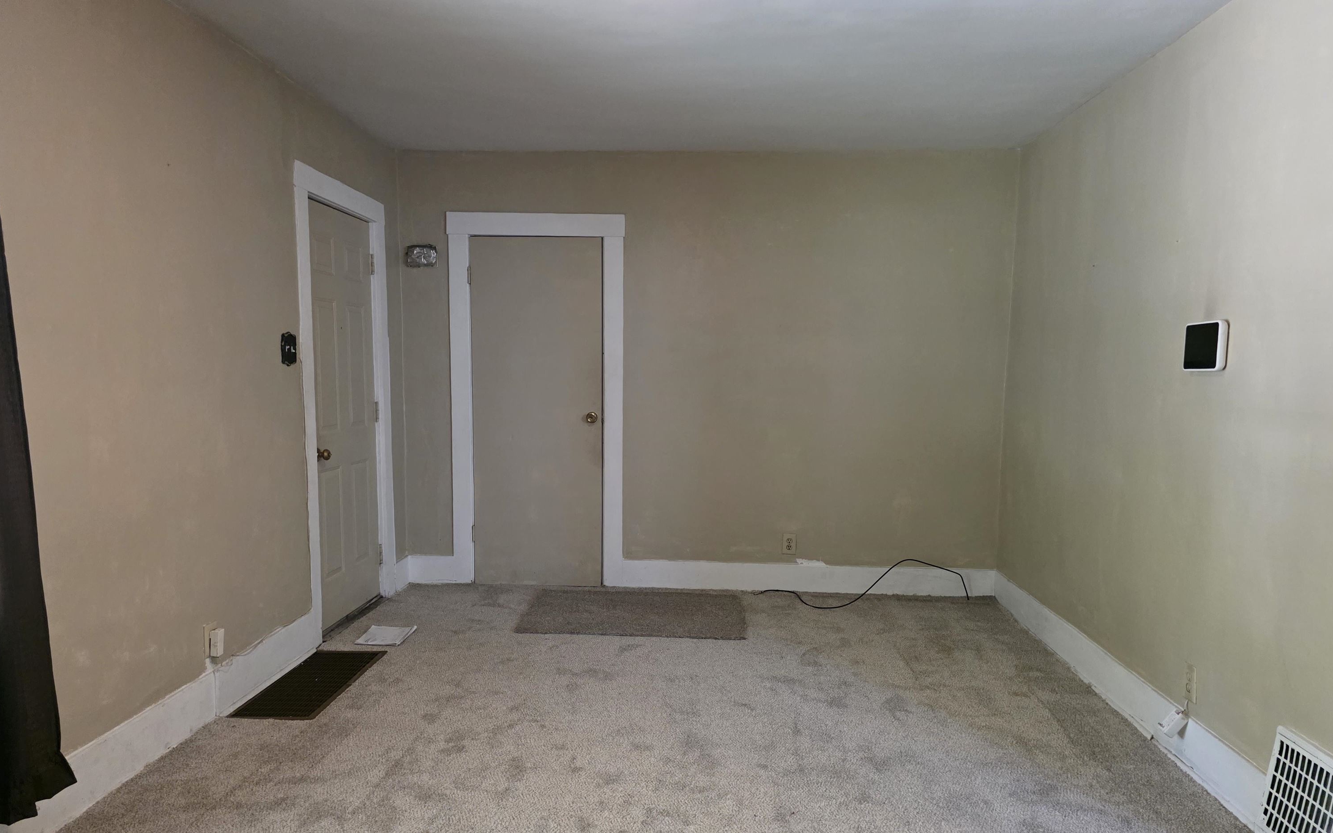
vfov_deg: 49.2
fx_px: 908
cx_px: 659
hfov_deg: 72.5
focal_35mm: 25
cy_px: 463
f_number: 1.7
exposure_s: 1/120
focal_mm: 6.3
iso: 1600
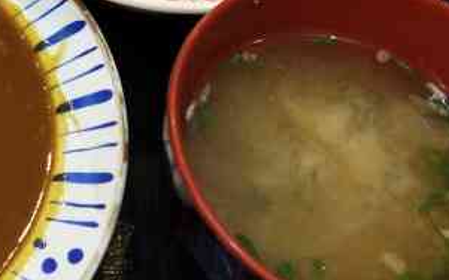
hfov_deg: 26.7
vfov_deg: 17.6
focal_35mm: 74
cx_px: 24
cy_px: 102
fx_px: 905
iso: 359
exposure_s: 1/50
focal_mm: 3.95
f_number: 1.8
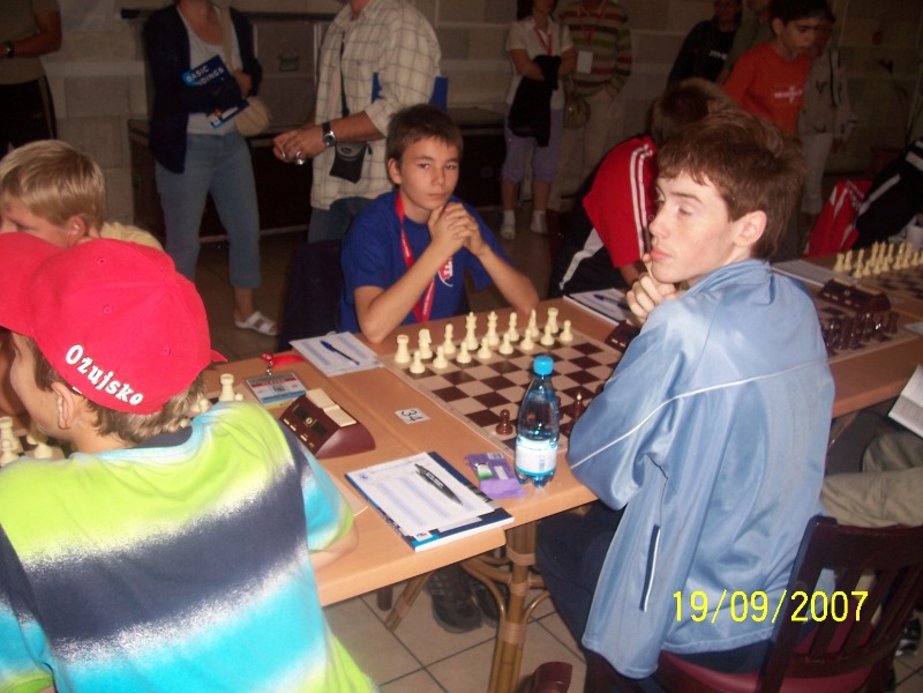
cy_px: 346
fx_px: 907
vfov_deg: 41.8
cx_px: 462
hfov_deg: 54.0
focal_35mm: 34
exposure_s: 1/60
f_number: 2.7
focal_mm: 5.6
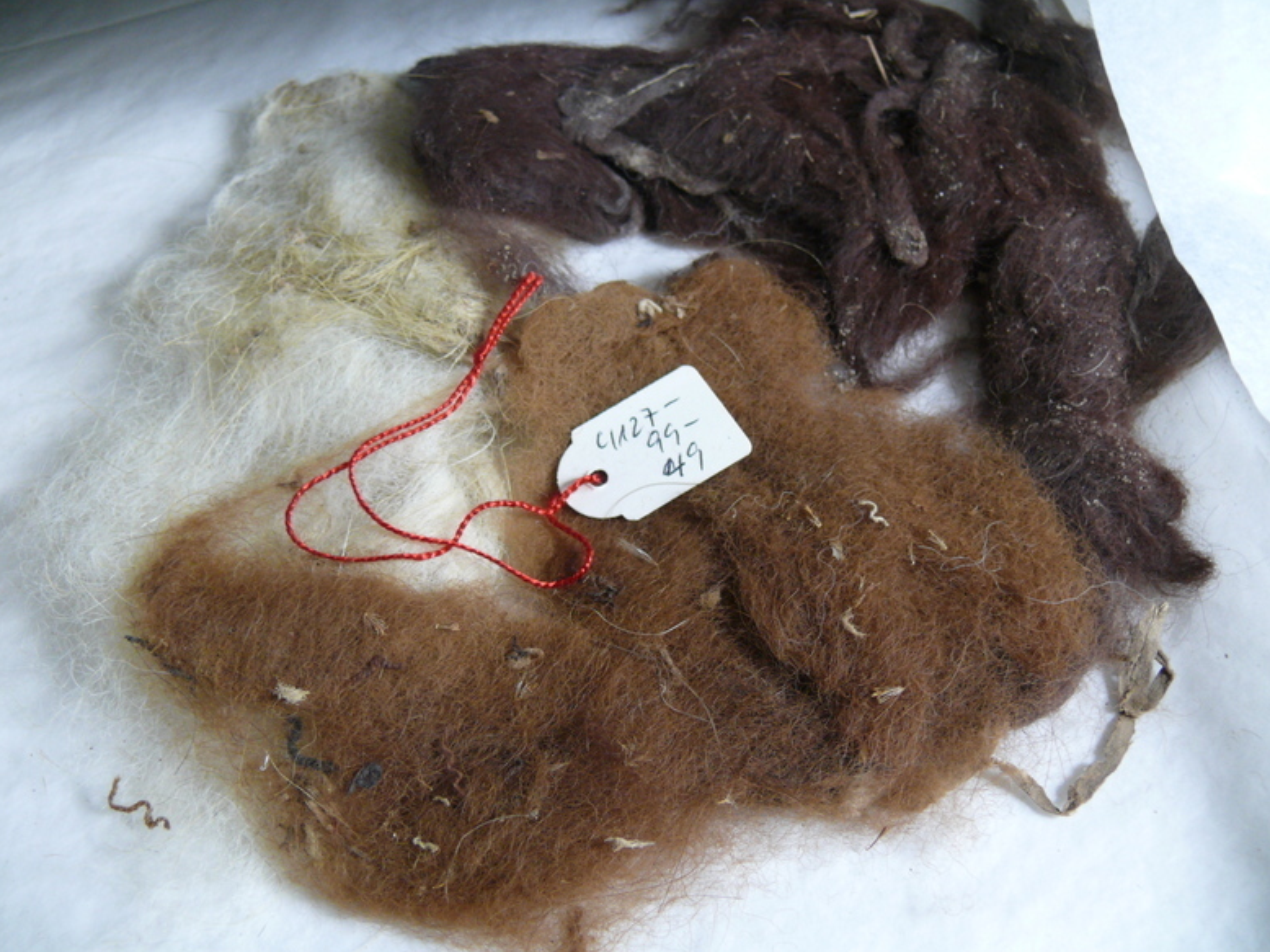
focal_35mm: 36
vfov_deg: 39.6
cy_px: 469
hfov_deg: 51.4
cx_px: 624
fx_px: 1320
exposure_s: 1/20
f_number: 2.8
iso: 200
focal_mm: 7.4
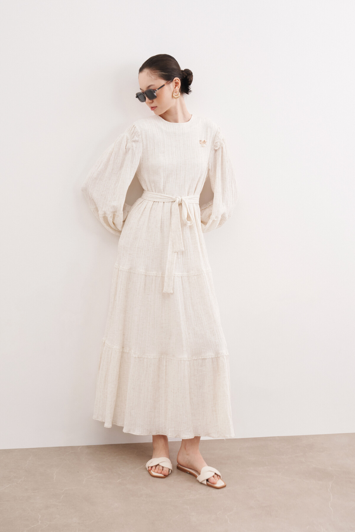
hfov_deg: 33.4
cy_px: 266
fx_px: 592
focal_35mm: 40
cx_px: 178
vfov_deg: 48.5
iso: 400
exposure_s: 1/160
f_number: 11
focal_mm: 40
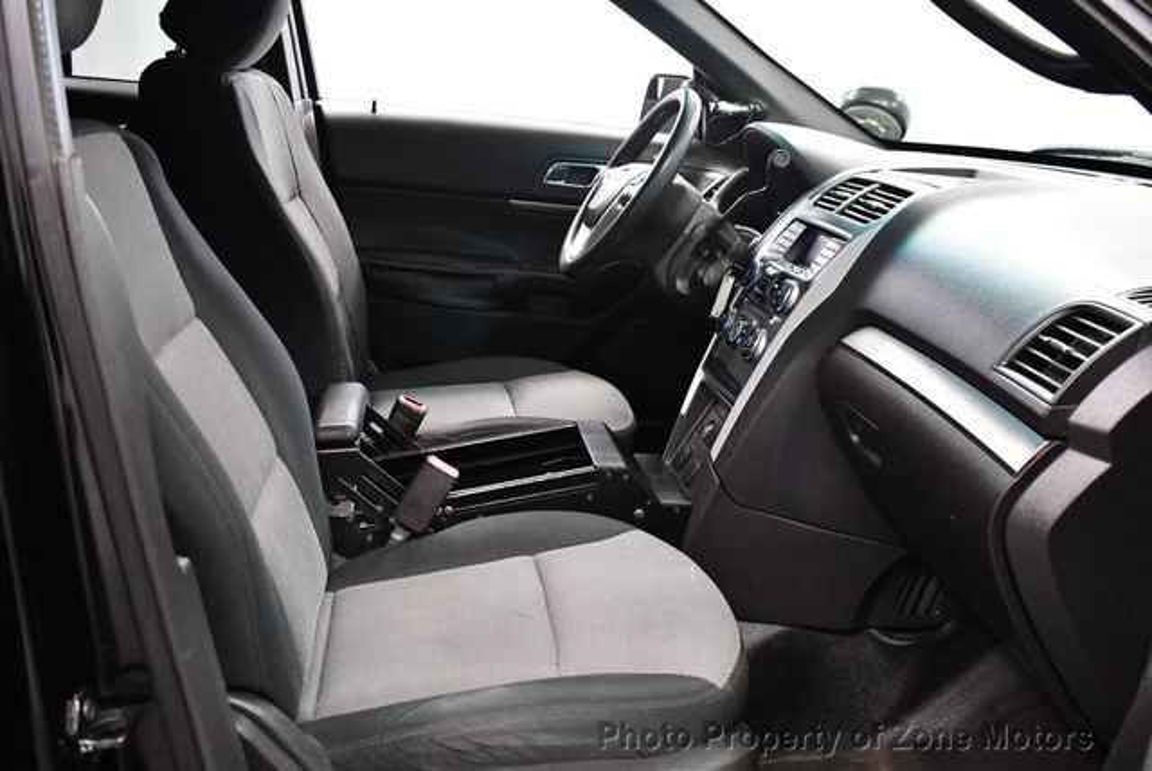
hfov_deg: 53.1
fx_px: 1153
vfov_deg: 36.9
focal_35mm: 36
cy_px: 386
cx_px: 576
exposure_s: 1/80
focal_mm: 18
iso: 3200
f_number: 3.5
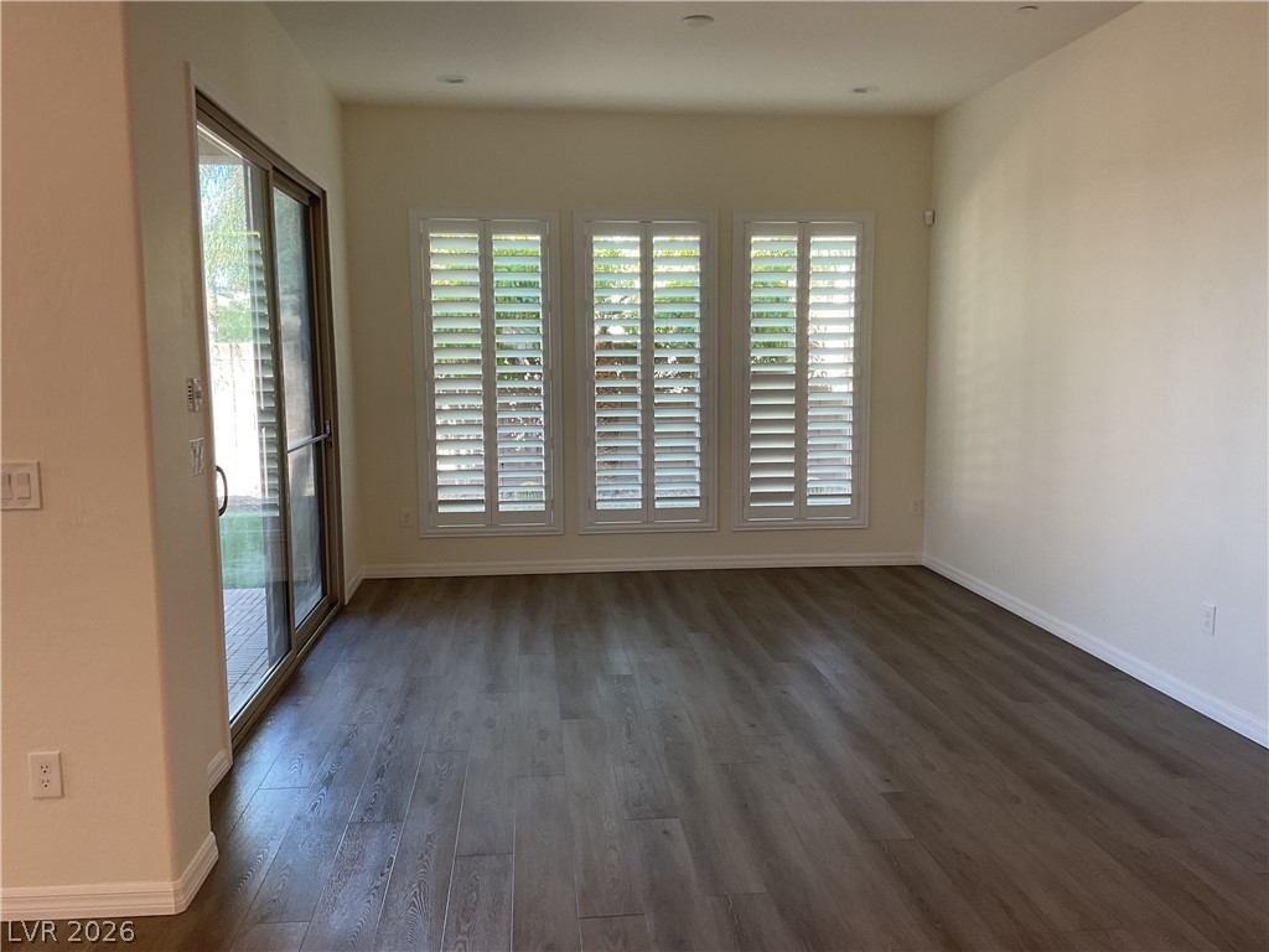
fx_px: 1063
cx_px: 634
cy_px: 476
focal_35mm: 29
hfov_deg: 61.7
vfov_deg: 48.2
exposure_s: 1/60
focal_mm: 3
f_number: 1.8
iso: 50
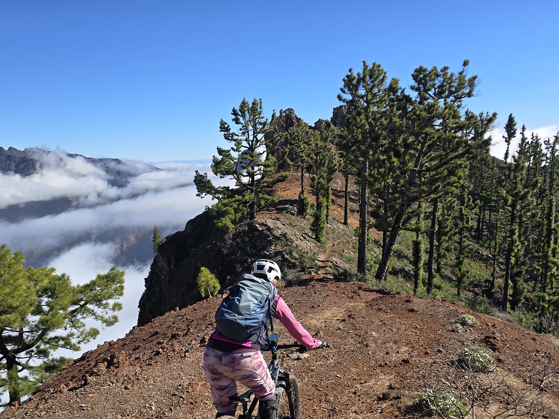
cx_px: 223
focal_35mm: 30
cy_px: 261
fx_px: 484
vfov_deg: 46.4
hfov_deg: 59.5
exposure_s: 1/681
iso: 12
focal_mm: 6.3
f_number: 1.7
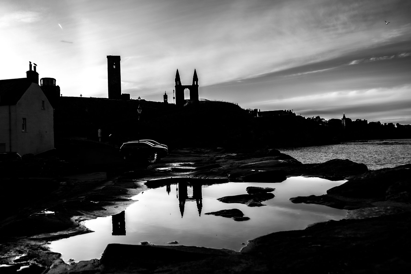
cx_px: 206
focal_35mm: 33
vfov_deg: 40.0
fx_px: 377
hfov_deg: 57.2
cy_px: 137
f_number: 11
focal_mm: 22
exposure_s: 1/80
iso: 100
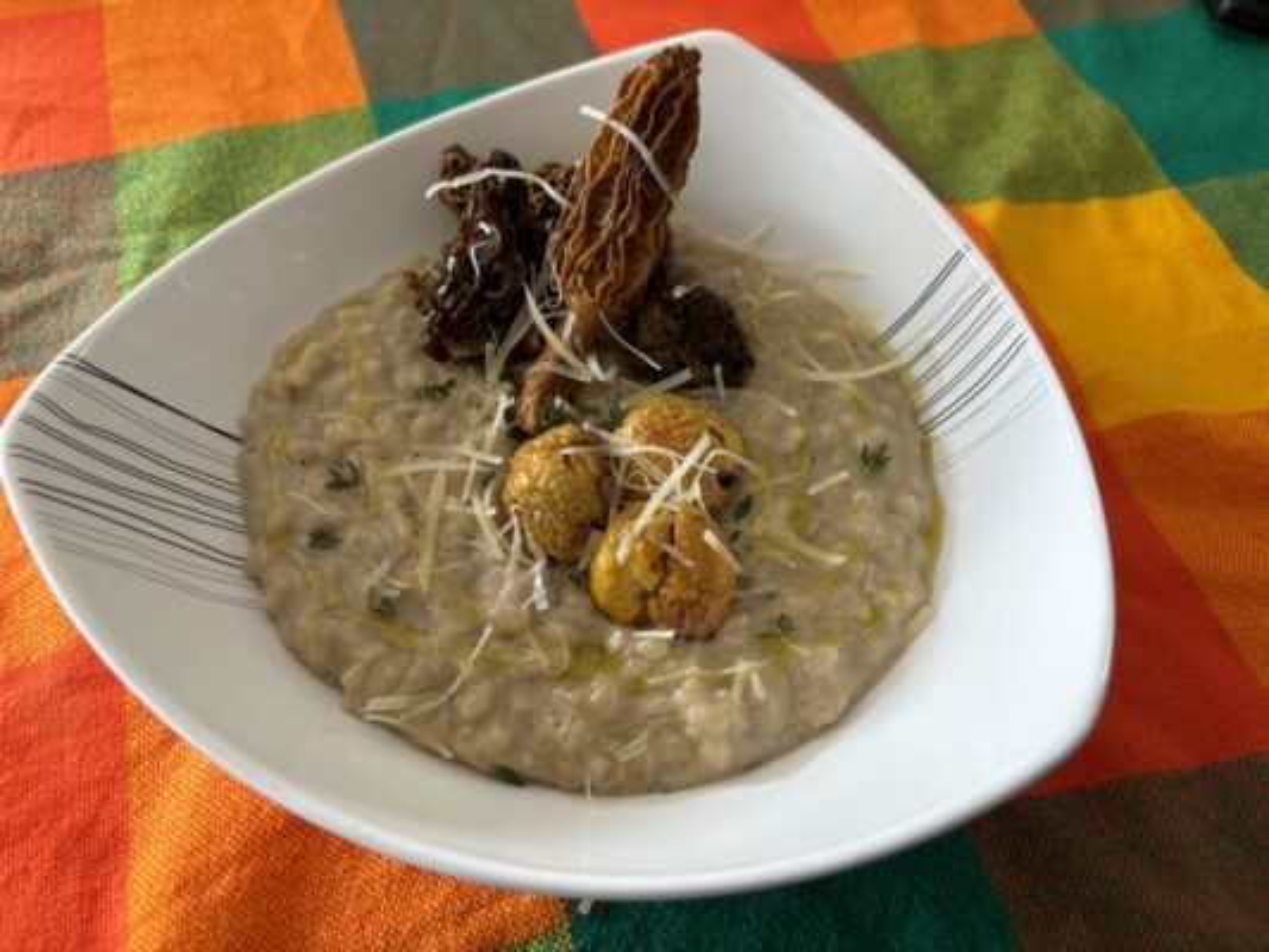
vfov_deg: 53.1
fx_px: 953
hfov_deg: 67.3
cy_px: 476
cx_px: 634
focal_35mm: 26
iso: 160
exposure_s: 1/60
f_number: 1.6
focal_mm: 5.96
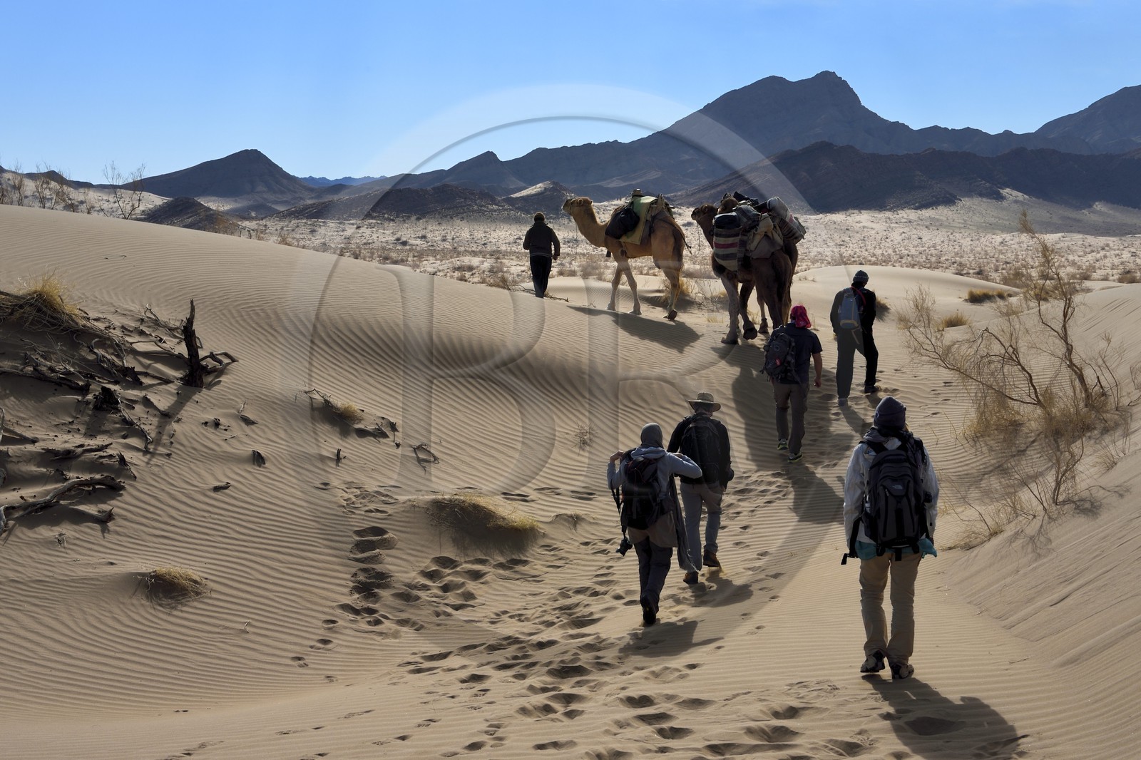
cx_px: 570
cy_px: 380
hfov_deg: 38.2
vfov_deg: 26.0
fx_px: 1648
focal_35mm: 52
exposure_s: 1/320
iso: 200
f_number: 14
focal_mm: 52
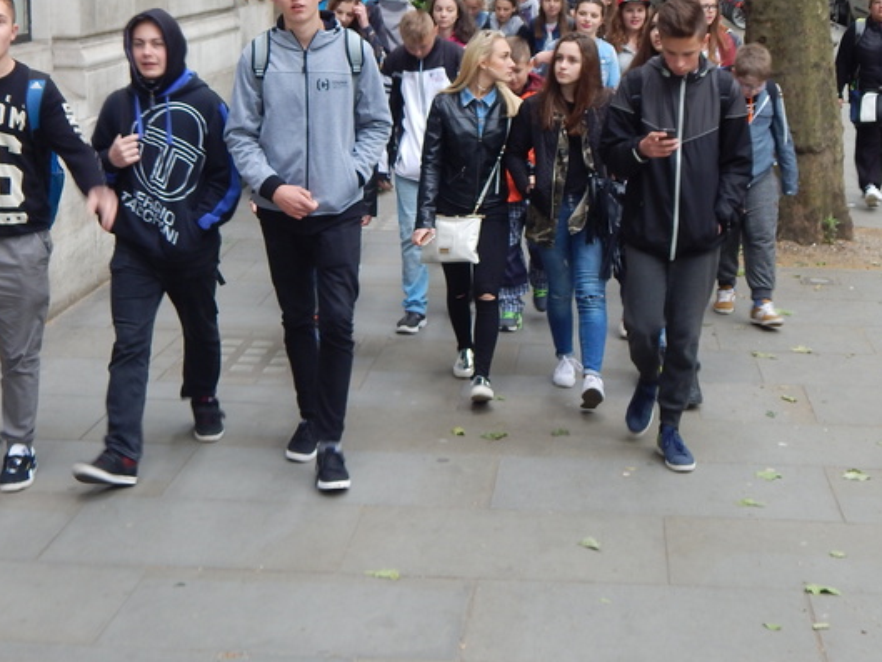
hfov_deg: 29.8
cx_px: 492
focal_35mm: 65
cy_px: 188
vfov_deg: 22.4
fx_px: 1657
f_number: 3.6
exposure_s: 1/40
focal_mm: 7.7
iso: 125
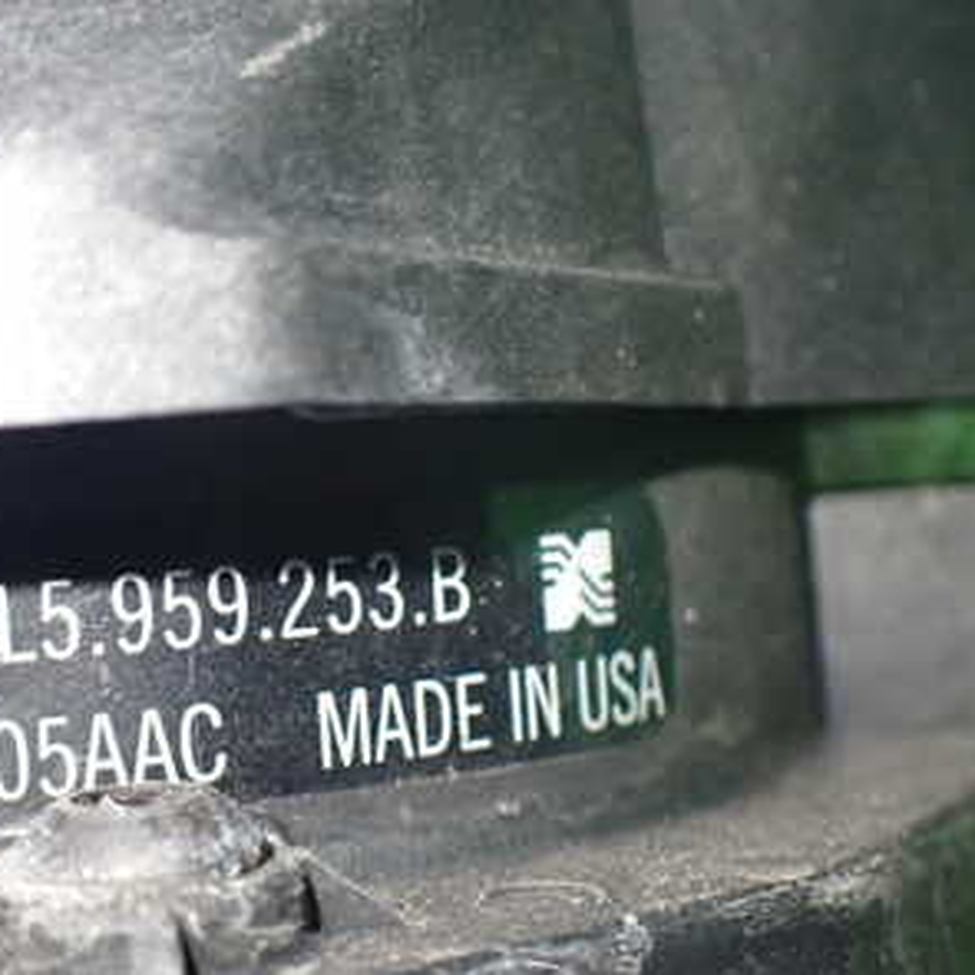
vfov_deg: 31.6
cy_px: 559
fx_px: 1721
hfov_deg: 31.1
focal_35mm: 54
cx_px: 254
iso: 800
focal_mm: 5.4
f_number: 2.3
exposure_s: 1/80
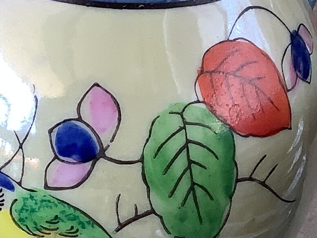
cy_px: 109
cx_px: -286
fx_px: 1191
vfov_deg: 11.4
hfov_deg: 13.3
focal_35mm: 130
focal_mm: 3.3
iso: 64
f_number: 2.4
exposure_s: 1/50
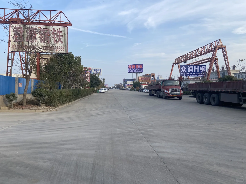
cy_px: 92
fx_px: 185
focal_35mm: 26
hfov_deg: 67.3
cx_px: 123
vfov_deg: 53.1
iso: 32
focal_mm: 4.25
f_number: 1.8
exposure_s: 1/965
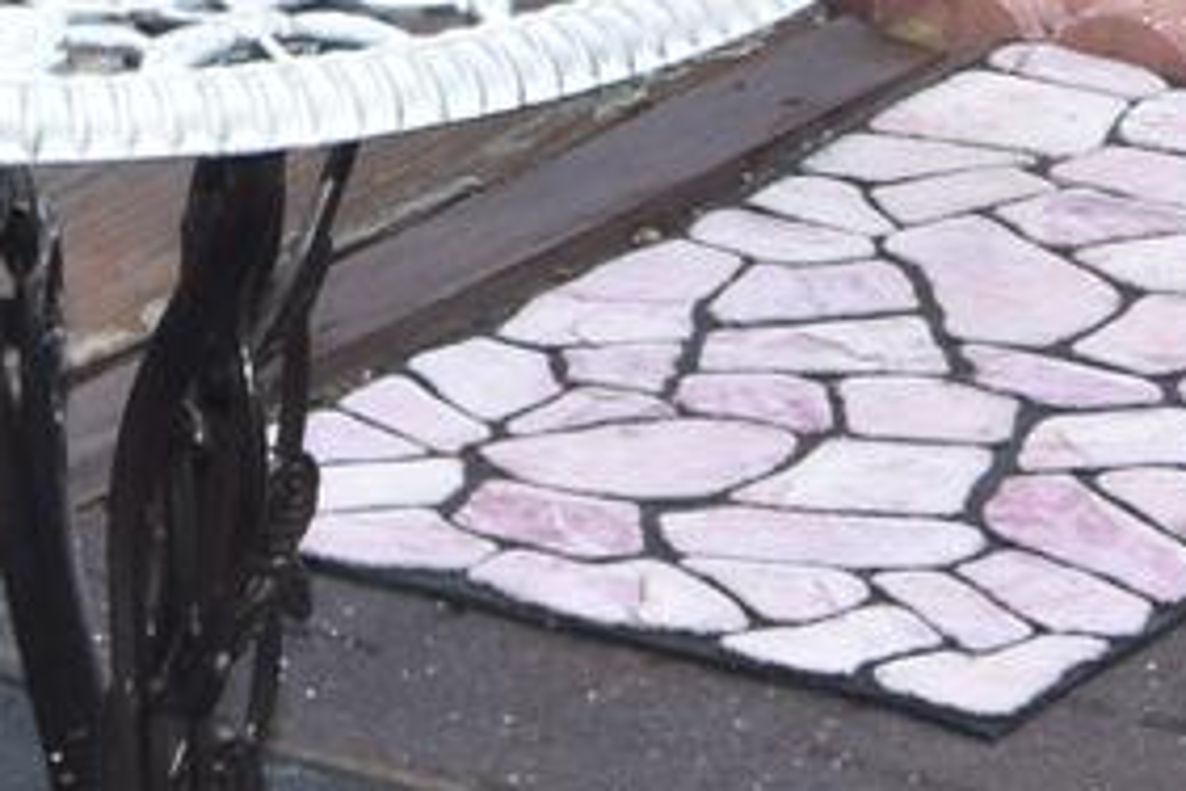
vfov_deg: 5.0
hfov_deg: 7.9
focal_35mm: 261
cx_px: 841
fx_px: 8598
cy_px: -1778
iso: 220
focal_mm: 24
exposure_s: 1/125
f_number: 5.6
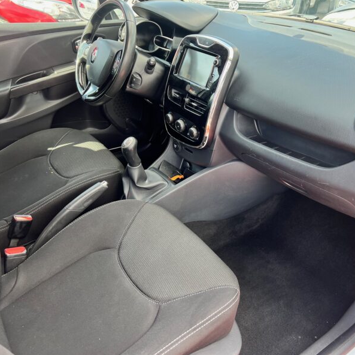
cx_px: 209
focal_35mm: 31
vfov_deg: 52.5
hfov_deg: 52.3
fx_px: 360
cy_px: 178
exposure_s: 1/152
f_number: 1.5
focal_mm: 5.7
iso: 64
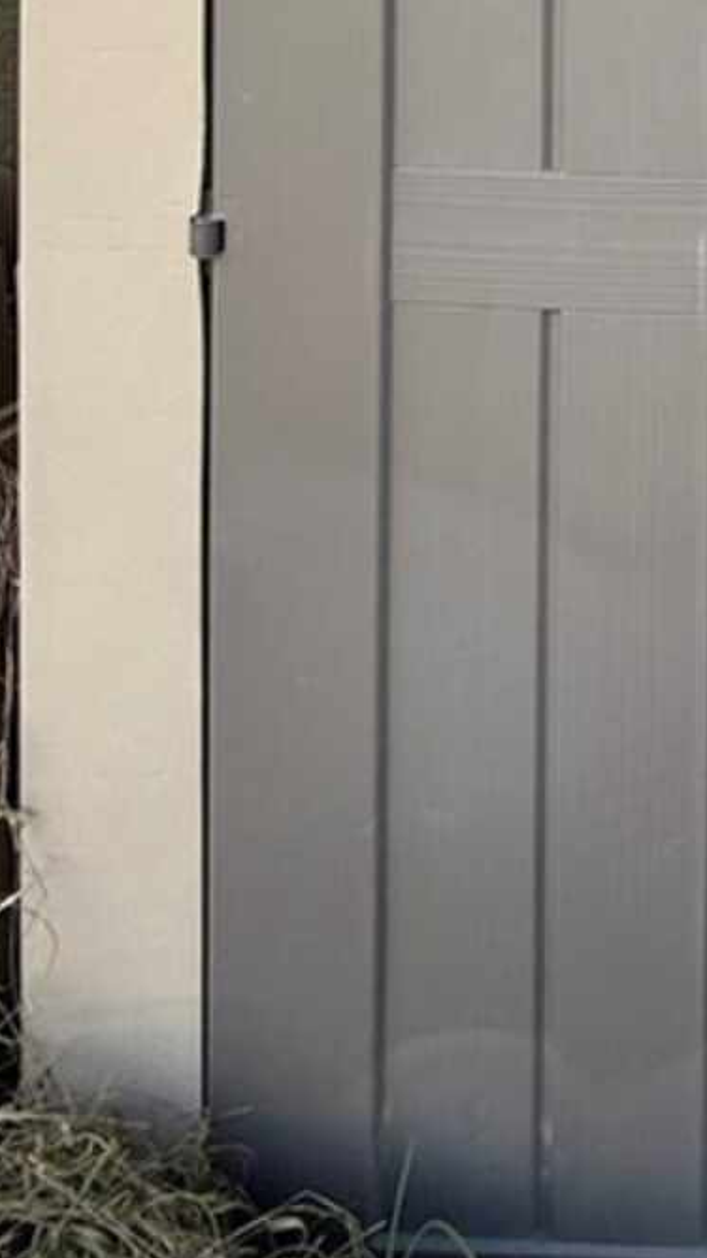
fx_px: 1300
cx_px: 1073
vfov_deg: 40.1
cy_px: -174
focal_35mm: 39
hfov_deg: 23.8
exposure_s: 1/165
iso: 50
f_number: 2.2
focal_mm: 2.22
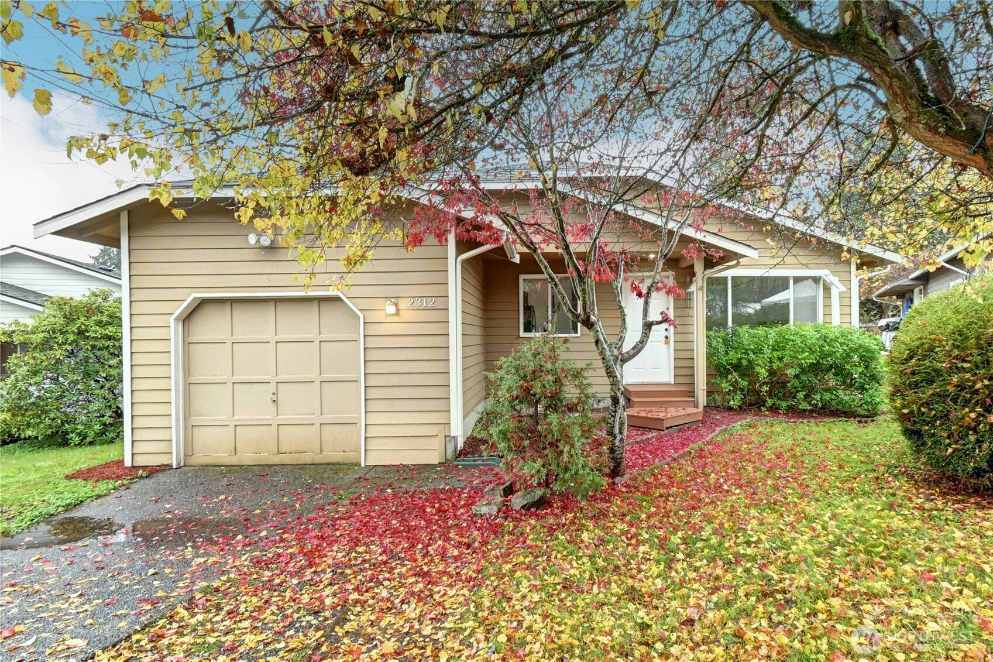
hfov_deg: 100.4
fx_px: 414
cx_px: 496
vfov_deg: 77.3
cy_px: 331
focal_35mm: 15
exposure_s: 1/13
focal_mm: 10
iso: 3200
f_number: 11
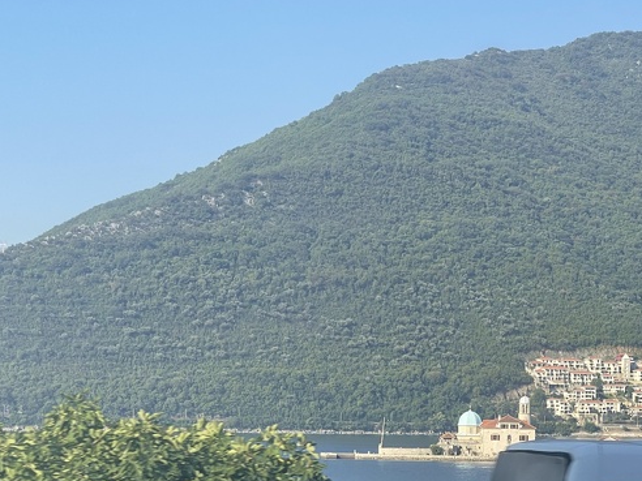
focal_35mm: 103
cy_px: 295
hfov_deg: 18.9
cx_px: 485
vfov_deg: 14.4
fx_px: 1910
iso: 20
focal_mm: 7.5
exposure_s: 1/402
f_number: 2.2
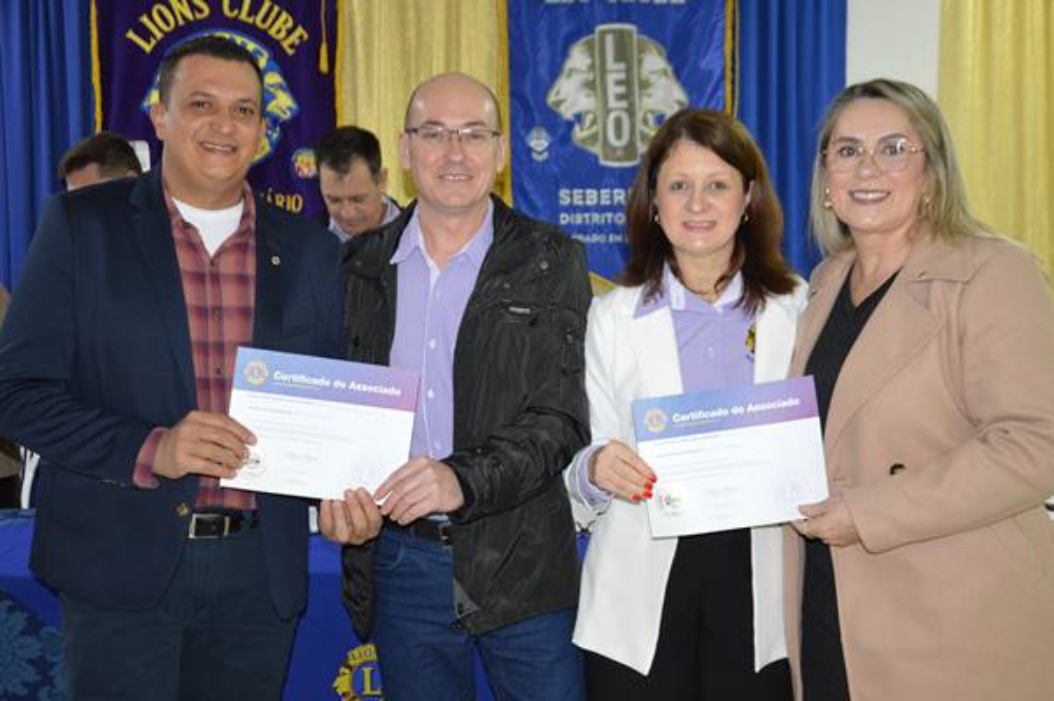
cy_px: 350
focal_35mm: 42
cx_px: 527
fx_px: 1228
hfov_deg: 46.4
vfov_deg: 31.8
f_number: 4
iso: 1800
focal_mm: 28
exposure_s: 1/60
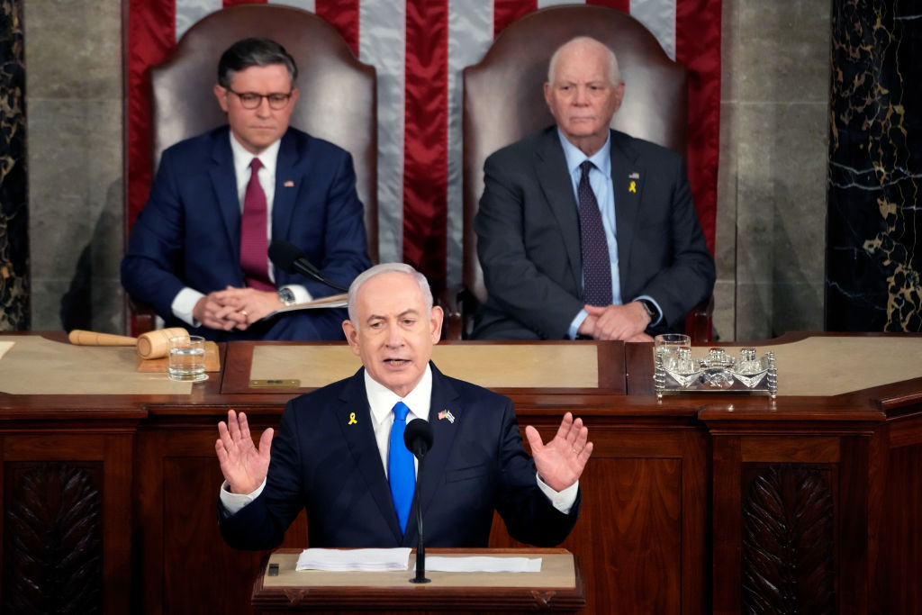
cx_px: 461
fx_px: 8836
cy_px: 308
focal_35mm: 345
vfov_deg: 4.0
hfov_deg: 6.0
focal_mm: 345
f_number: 5.6
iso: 5000
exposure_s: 1/250
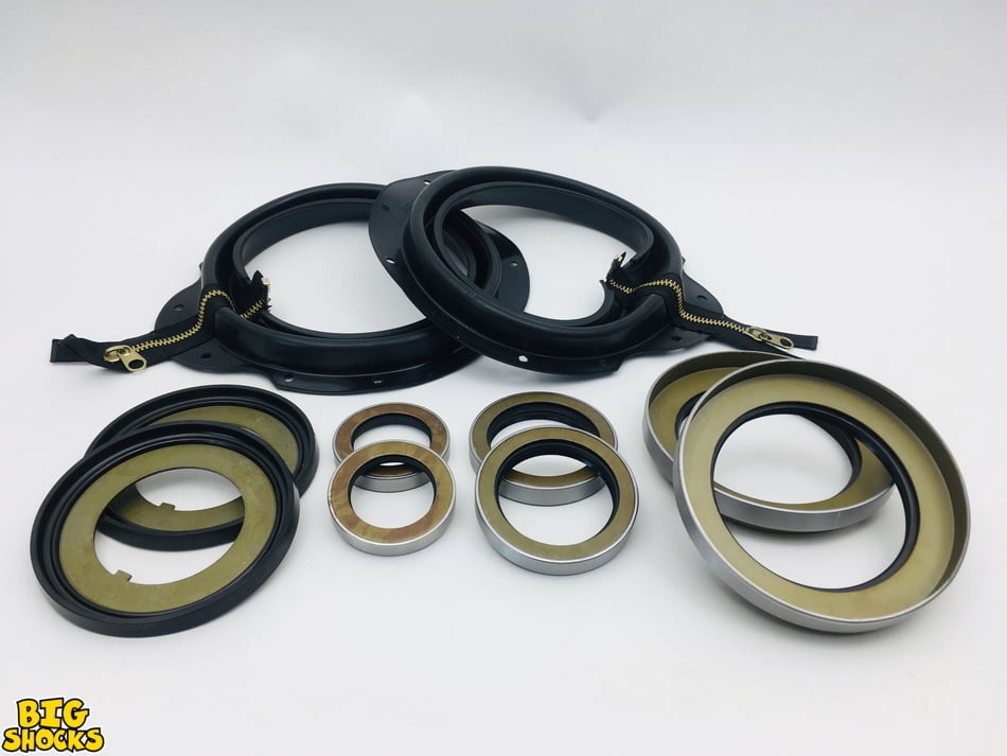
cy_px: 378
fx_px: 844
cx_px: 504
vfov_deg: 48.2
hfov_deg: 61.6
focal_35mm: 29
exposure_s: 1/120
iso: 25
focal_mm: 4.15
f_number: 2.2
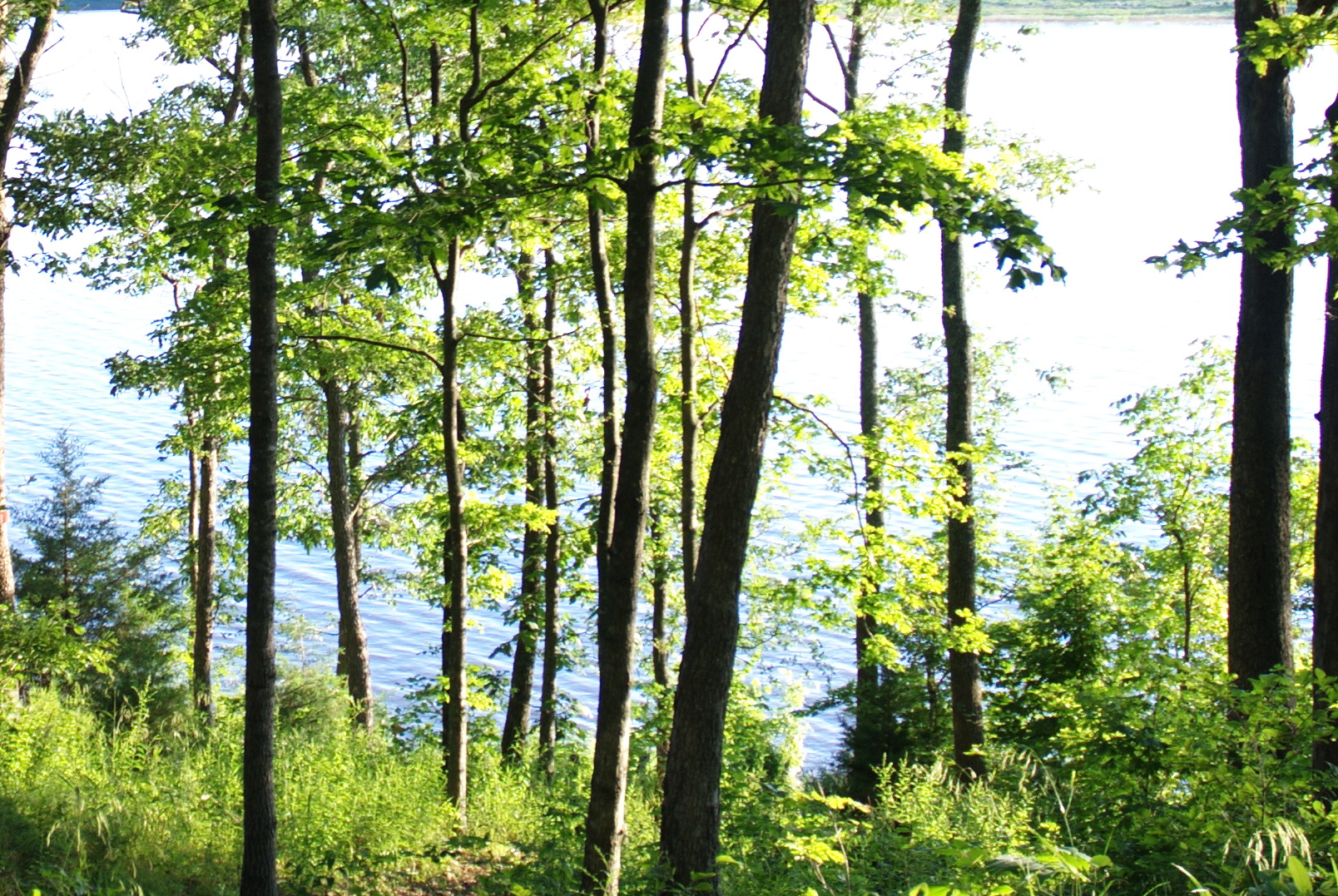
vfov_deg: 20.7
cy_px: 146
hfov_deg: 29.9
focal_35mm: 65
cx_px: 190
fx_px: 2419
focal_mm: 18
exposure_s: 1/80
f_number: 4
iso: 125
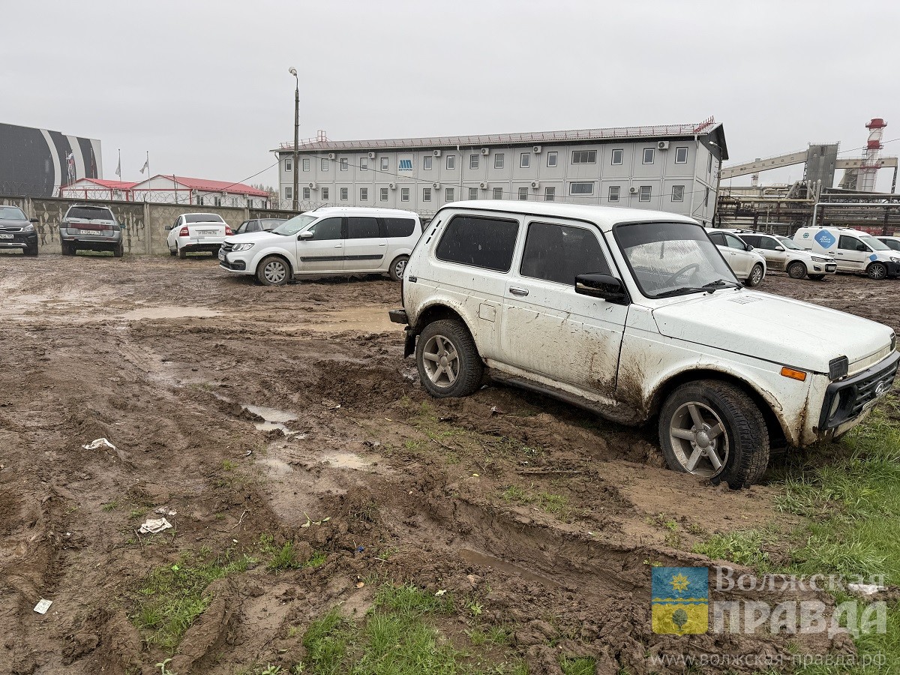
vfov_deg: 56.8
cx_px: 450
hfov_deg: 71.6
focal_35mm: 24
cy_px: 338
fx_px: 624
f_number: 1.78
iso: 80
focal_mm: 6.76
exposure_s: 1/665
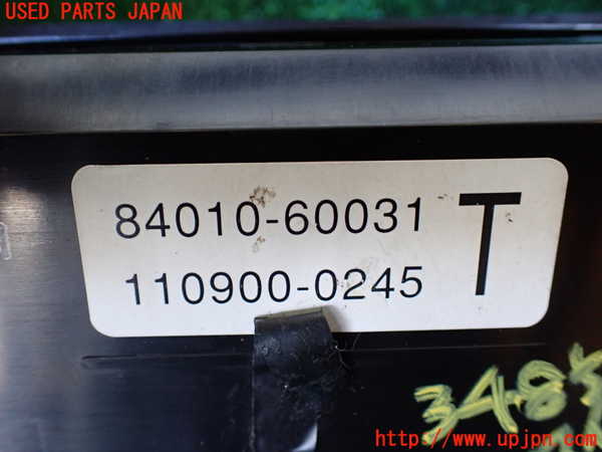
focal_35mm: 30
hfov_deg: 60.0
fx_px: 522
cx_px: 301
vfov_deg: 46.8
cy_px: 226
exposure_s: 1/60
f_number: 2.3
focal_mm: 5.4
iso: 800
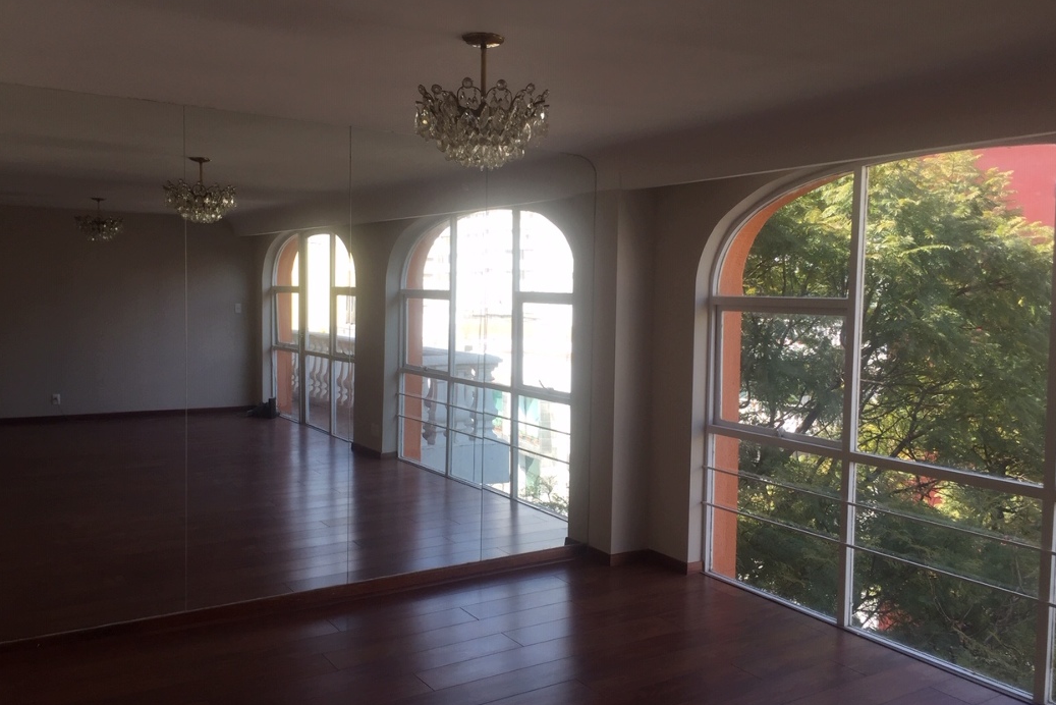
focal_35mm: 31
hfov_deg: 60.3
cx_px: 539
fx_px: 910
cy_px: 349
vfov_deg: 42.4
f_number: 2.2
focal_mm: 4.15
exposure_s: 1/264
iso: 32
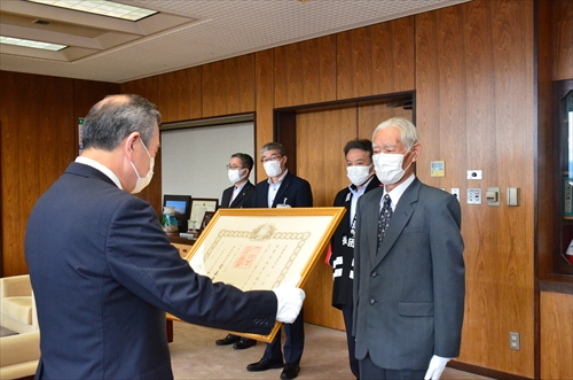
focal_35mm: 38
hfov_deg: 51.4
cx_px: 286
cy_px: 190
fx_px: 596
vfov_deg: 35.3
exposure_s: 1/250
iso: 2500
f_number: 5.6
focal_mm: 25
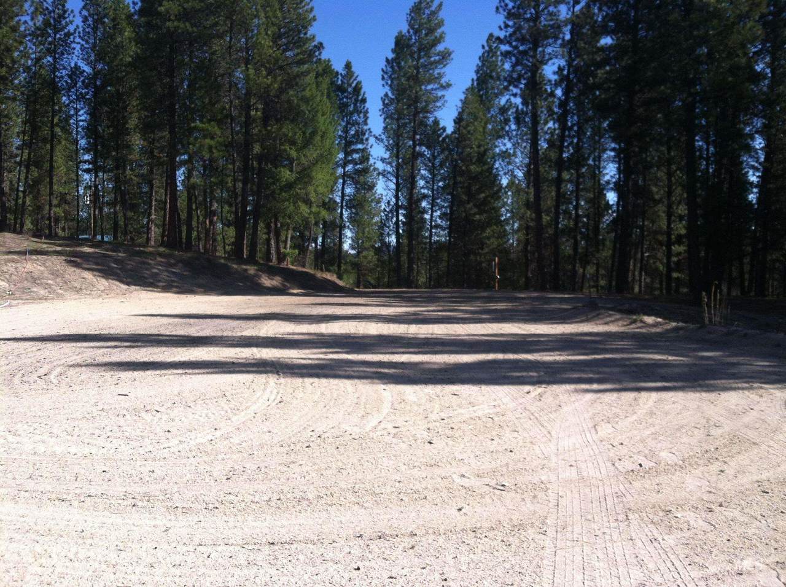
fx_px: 794
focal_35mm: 35
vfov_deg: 40.6
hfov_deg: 52.7
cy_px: 294
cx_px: 393
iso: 80
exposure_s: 1/857
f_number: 2.8
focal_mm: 3.85
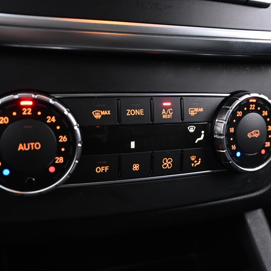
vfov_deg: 43.5
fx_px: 339
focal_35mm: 38
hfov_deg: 43.4
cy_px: 133
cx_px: 154
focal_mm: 19.5
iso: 1600
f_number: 4.5
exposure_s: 1/3
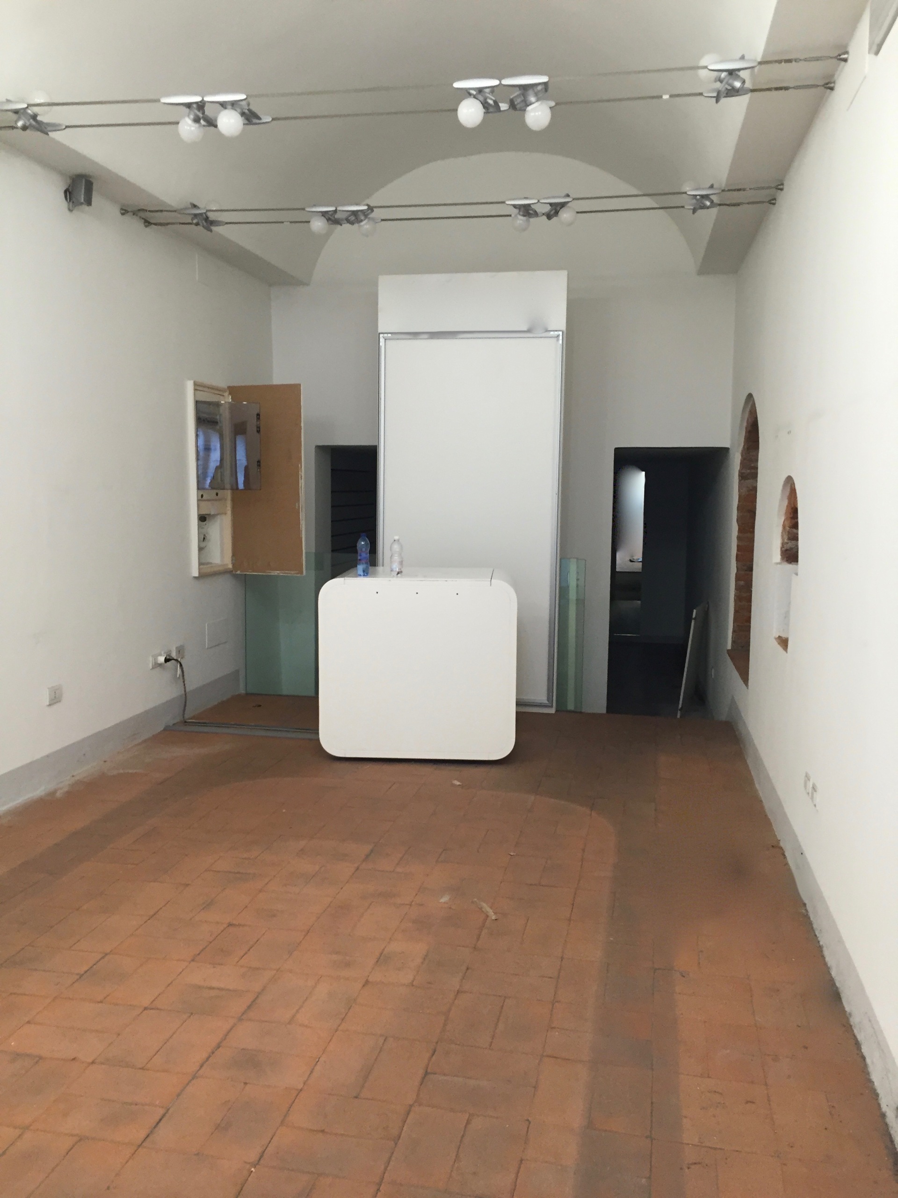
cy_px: 599
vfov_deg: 61.7
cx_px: 449
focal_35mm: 29
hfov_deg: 48.2
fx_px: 1003
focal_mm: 4.15
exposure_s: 1/33
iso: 80
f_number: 2.2
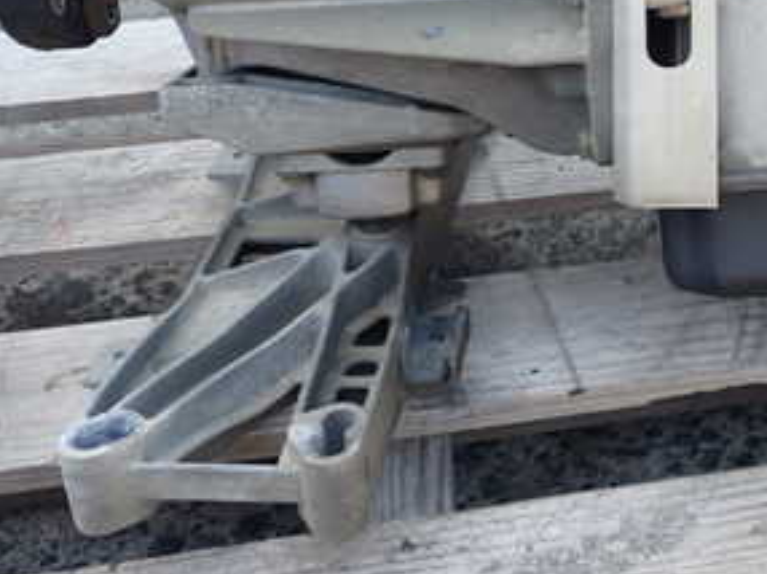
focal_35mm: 63
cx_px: 673
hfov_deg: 29.6
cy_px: 51
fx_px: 1395
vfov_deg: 22.6
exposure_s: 1/160
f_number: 2.3
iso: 100
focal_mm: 5.4
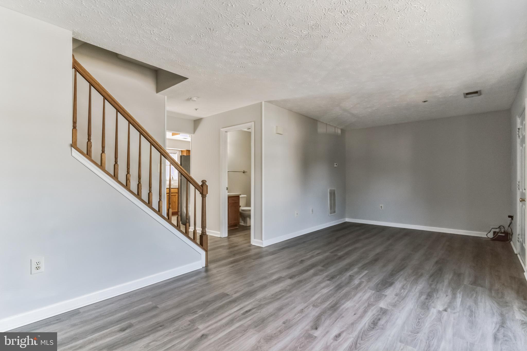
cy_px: 176
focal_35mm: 17
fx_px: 249
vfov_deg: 70.4
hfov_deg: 93.3
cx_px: 264
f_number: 8
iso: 200
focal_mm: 17
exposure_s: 1/40
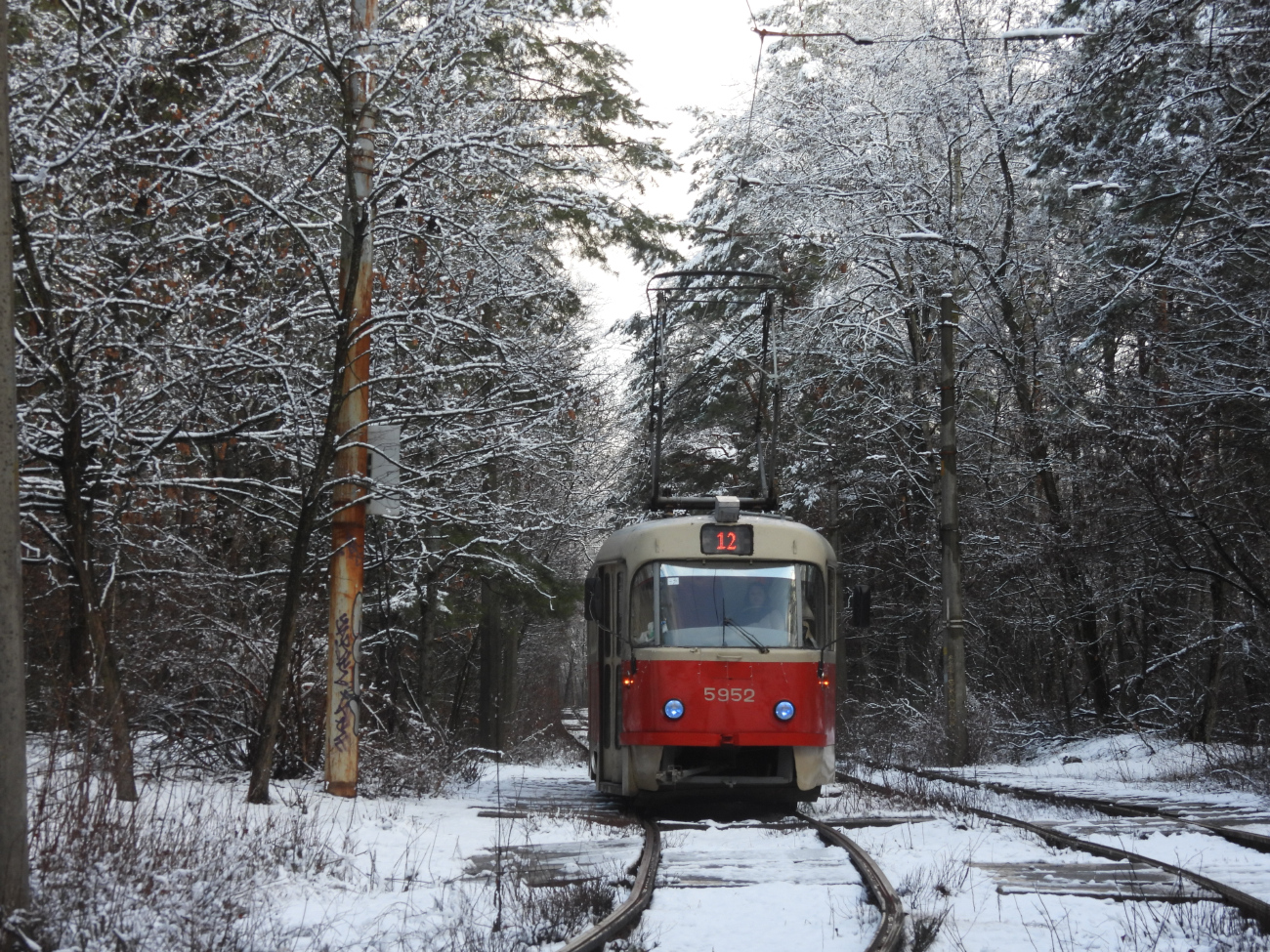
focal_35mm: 105
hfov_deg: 18.7
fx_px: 3852
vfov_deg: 14.1
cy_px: 476
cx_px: 635
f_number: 5
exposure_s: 1/100
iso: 100
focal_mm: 18.7
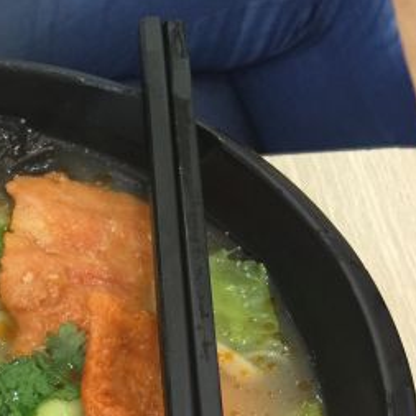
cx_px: -49
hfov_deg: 22.8
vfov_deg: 23.2
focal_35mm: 71
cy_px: 427
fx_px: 965
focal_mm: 4.15
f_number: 2.2
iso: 125
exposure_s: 1/17
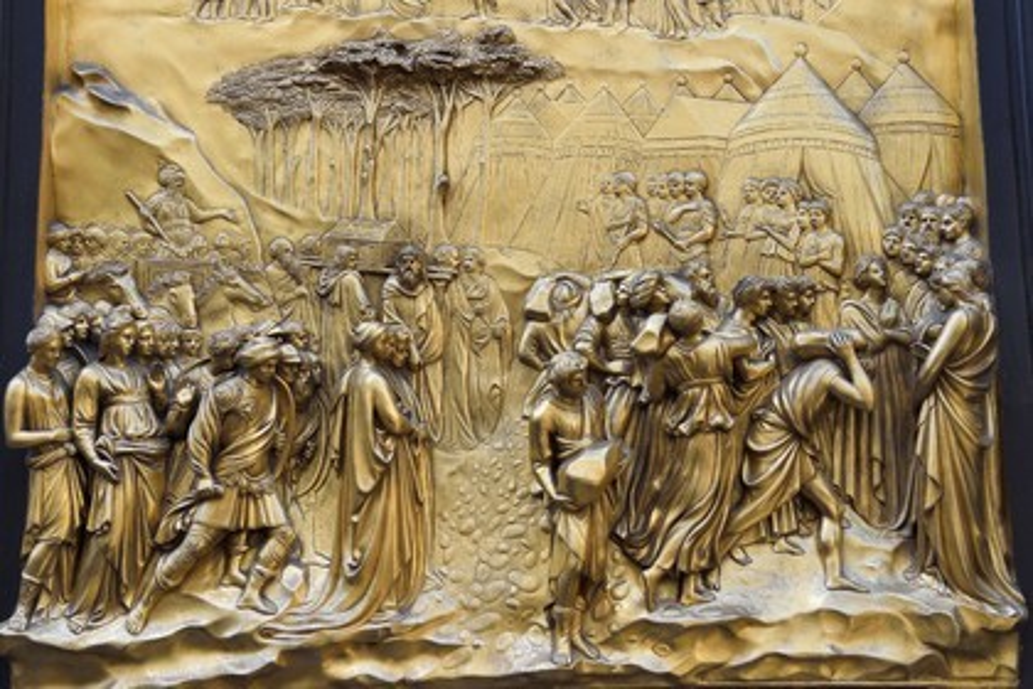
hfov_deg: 43.6
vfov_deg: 29.9
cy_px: 344
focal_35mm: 45
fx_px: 1291
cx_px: 516
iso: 200
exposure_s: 1/160
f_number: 7.1
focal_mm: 45
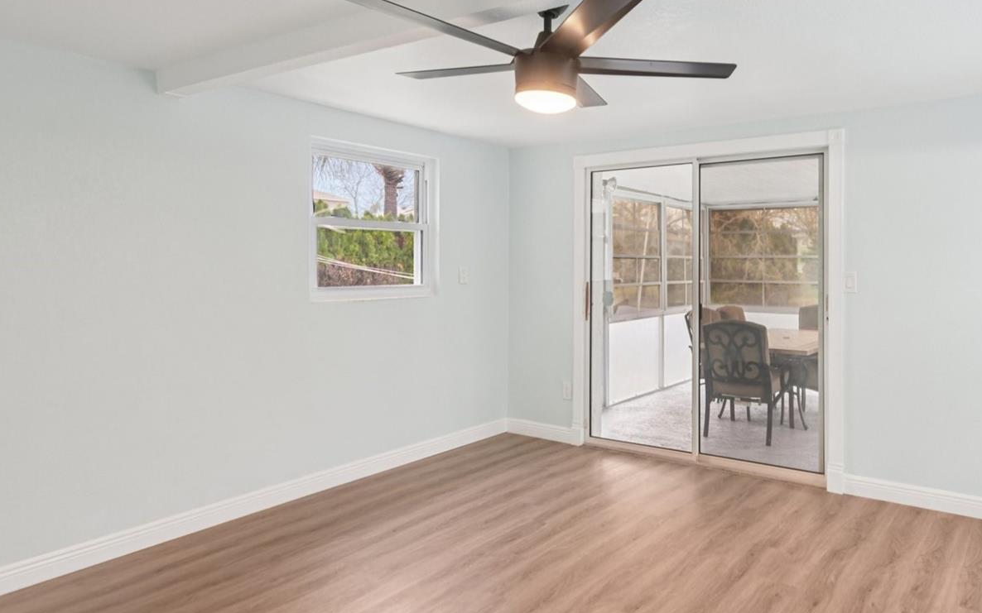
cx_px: 643
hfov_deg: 77.5
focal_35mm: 22
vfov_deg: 54.9
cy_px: 275
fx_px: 589
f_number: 8
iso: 400
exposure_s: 1/25
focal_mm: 16
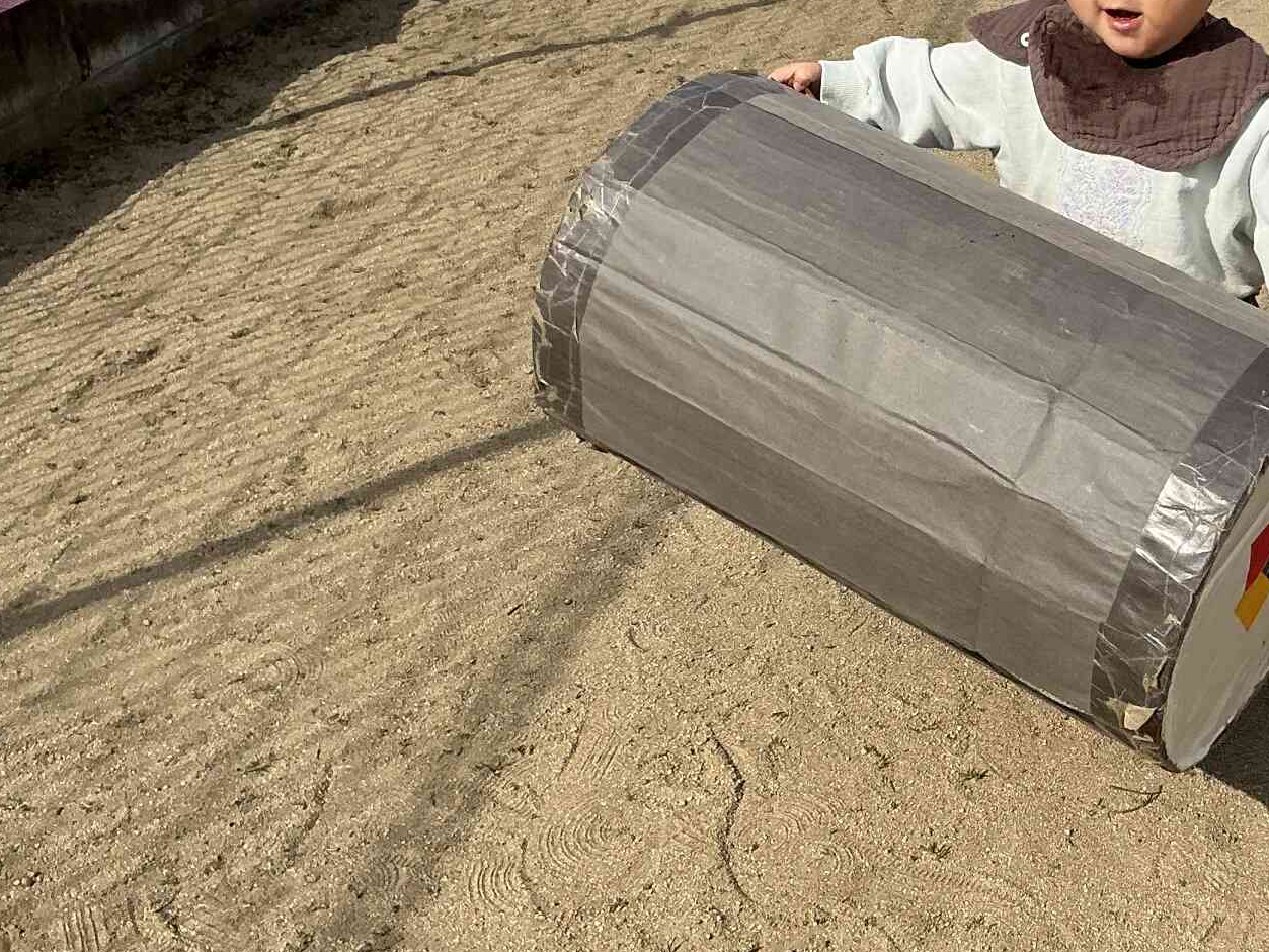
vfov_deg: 26.0
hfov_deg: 32.8
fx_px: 2053
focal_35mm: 56
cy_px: 337
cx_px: 1122
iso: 25
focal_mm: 3
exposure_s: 1/2427
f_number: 1.8
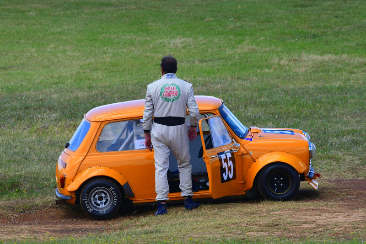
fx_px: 7627
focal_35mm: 750
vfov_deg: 1.8
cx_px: 183
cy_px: 122
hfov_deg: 2.7
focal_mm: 500
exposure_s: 1/640
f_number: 11
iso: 500
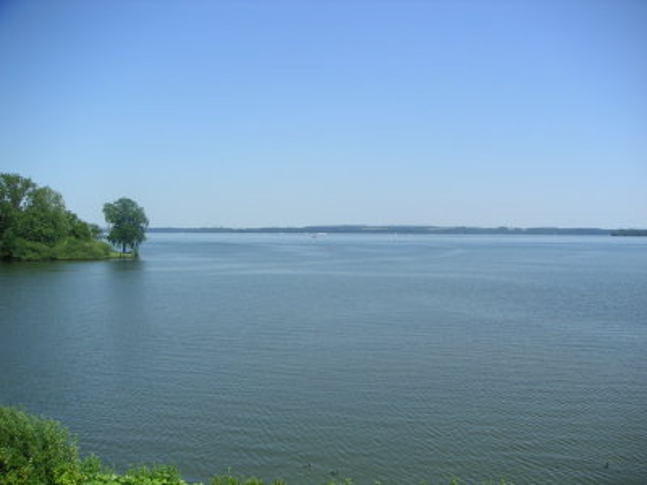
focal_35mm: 37
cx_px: 324
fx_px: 692
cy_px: 242
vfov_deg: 38.7
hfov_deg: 50.1
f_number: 6.7
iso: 50
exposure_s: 1/180
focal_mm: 5.7
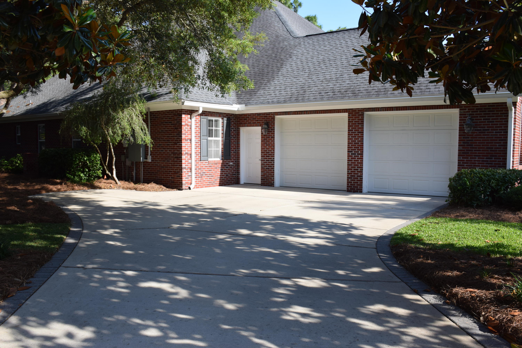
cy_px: 174
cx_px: 261
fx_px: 435
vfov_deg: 43.6
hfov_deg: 61.9
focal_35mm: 30
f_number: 8
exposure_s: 1/250
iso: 250
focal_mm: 20
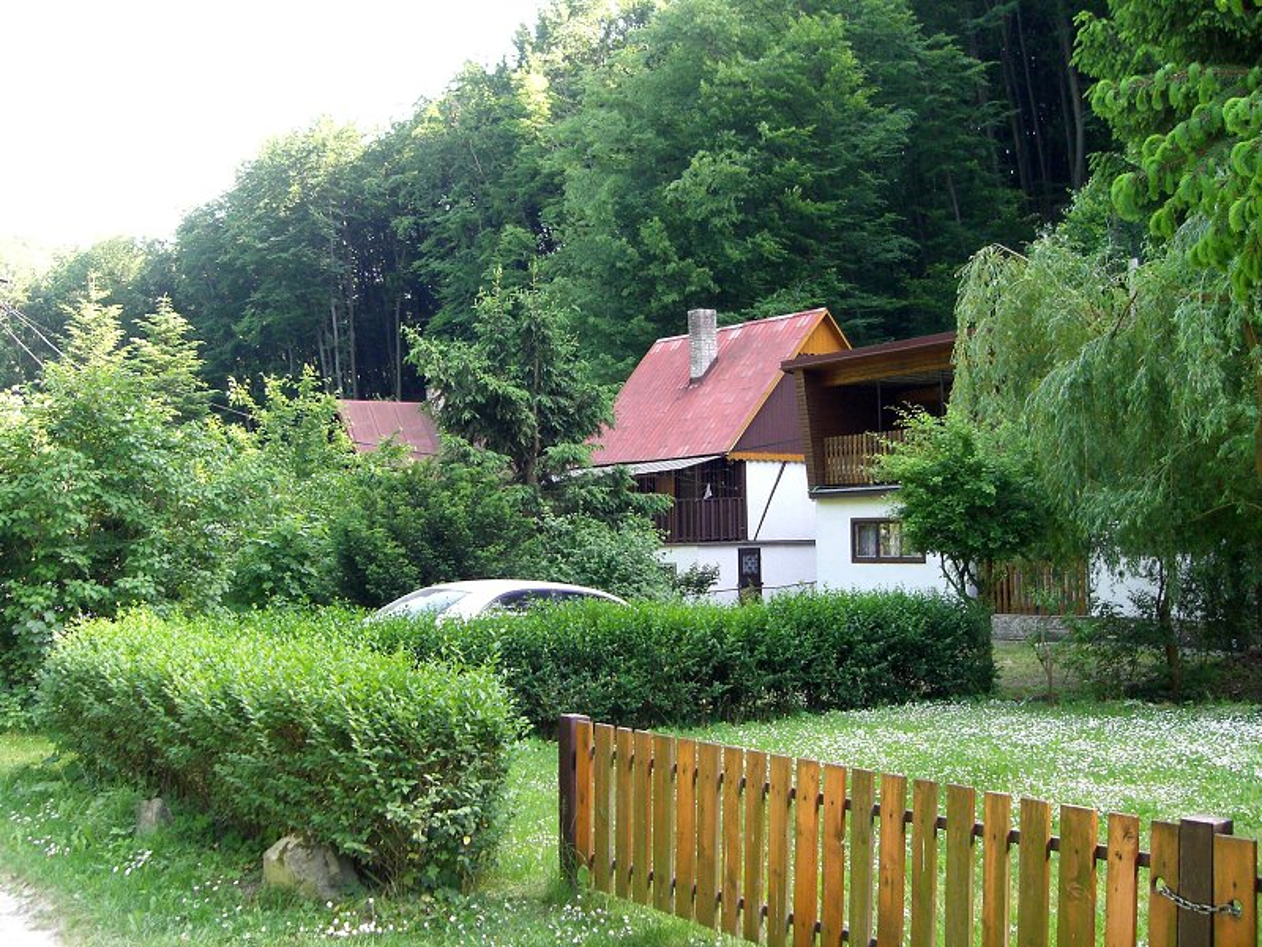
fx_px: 1385
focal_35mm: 38
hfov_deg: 49.0
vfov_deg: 37.7
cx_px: 631
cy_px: 474
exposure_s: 1/100
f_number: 3.1
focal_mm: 6.3
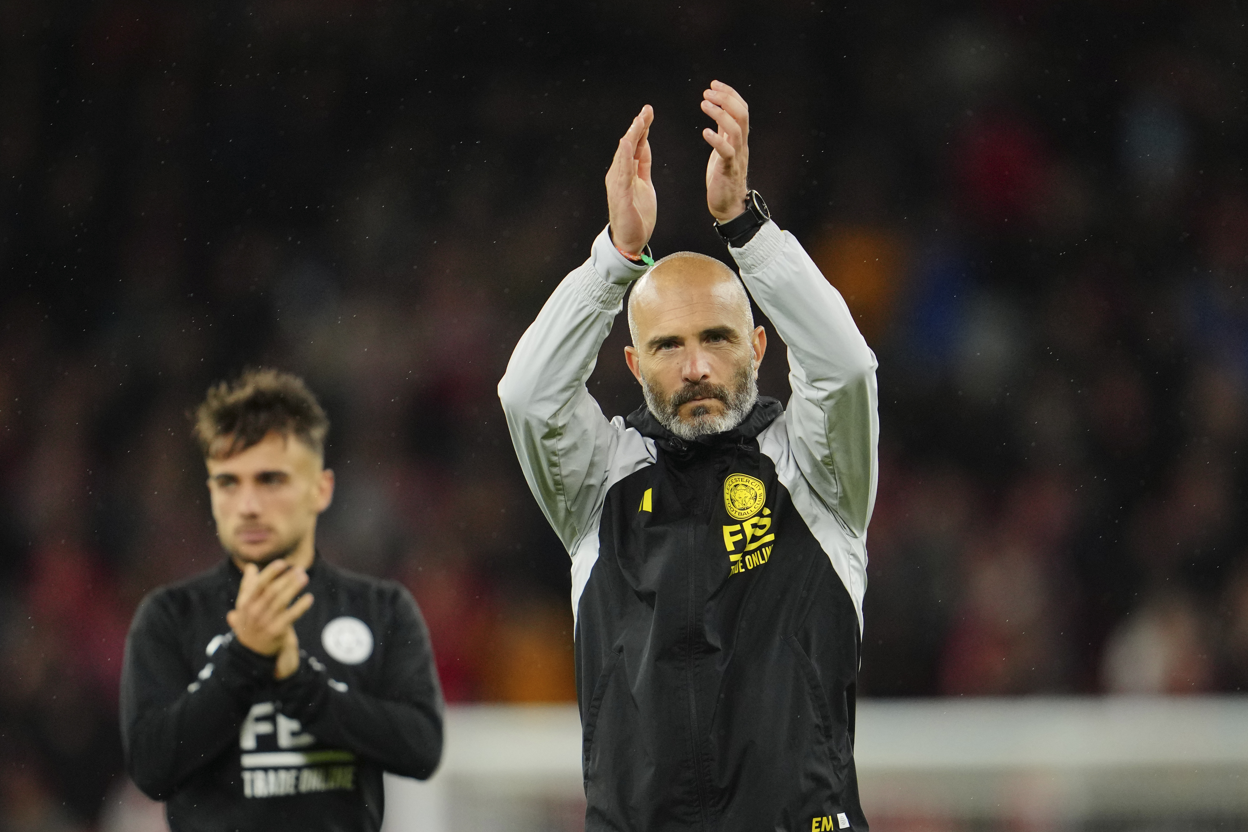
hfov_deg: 5.2
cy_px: 416
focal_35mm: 400
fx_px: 13866
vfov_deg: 3.4
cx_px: 624
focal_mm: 400
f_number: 2.8
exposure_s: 1/2000
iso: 2500
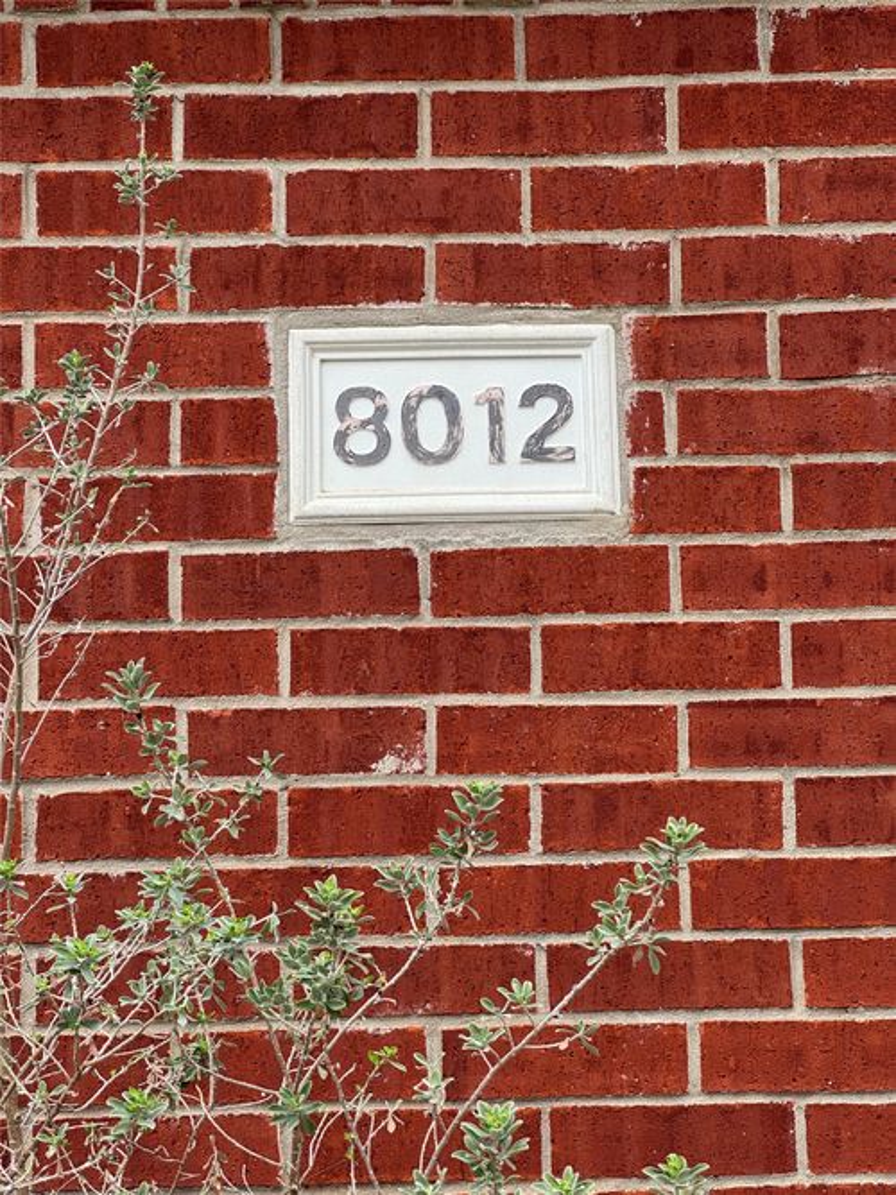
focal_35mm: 77
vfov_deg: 25.3
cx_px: 448
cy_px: 598
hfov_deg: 19.1
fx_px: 2658
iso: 25
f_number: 2.8
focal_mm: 9
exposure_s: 1/266
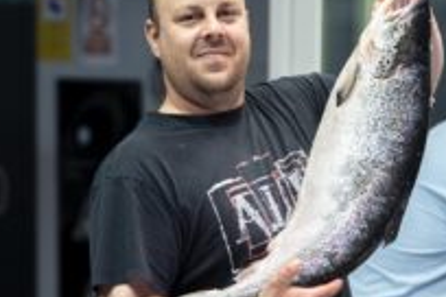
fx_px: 3097
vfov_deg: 5.5
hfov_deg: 8.2
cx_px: 271
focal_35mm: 250
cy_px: 197
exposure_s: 1/160
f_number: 2.2
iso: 160
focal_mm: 85
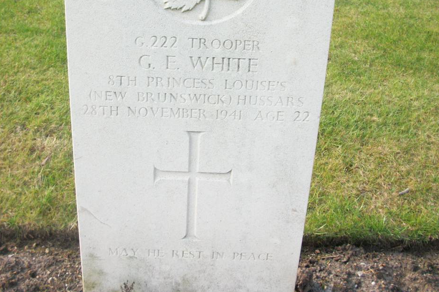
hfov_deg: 39.6
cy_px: 110
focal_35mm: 50
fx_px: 610
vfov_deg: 26.9
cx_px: 220
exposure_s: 1/125
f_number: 3.1
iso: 80
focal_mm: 6.3
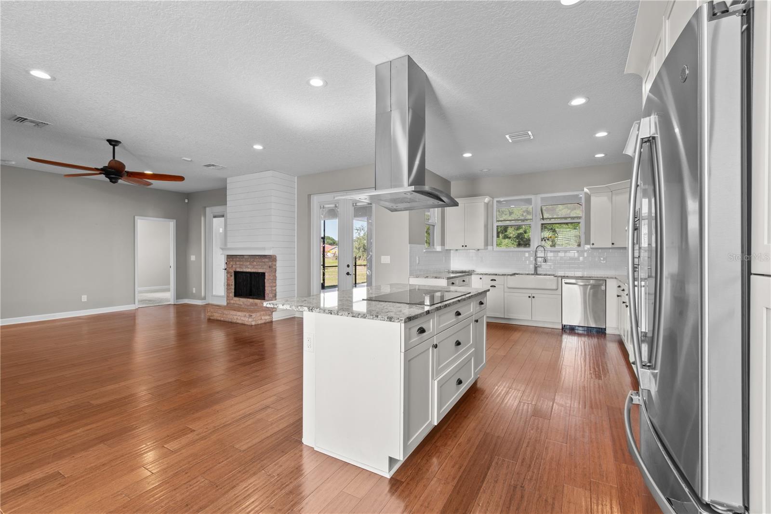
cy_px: 257
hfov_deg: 100.4
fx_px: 321
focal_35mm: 15
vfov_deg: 77.3
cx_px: 386
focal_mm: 10
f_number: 7.1
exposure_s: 1/1.67
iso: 100
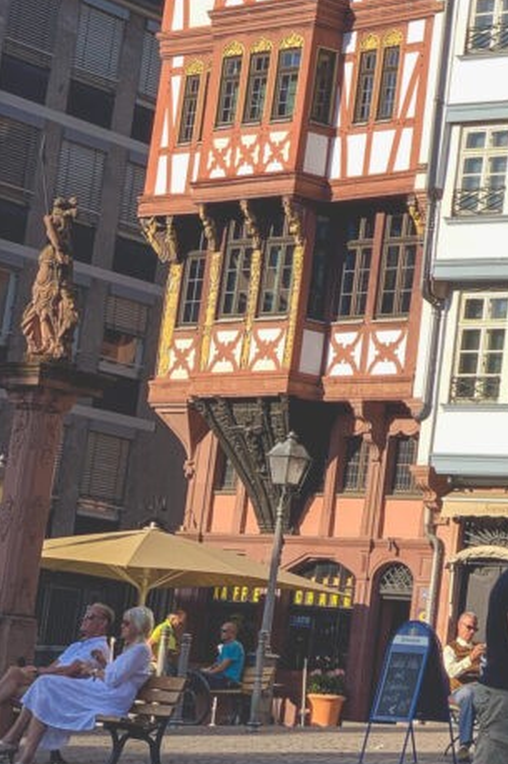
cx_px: 636
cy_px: 175
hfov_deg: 11.1
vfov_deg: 16.8
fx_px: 2563
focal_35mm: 121
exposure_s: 1/730
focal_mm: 6
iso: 16
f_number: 2.4
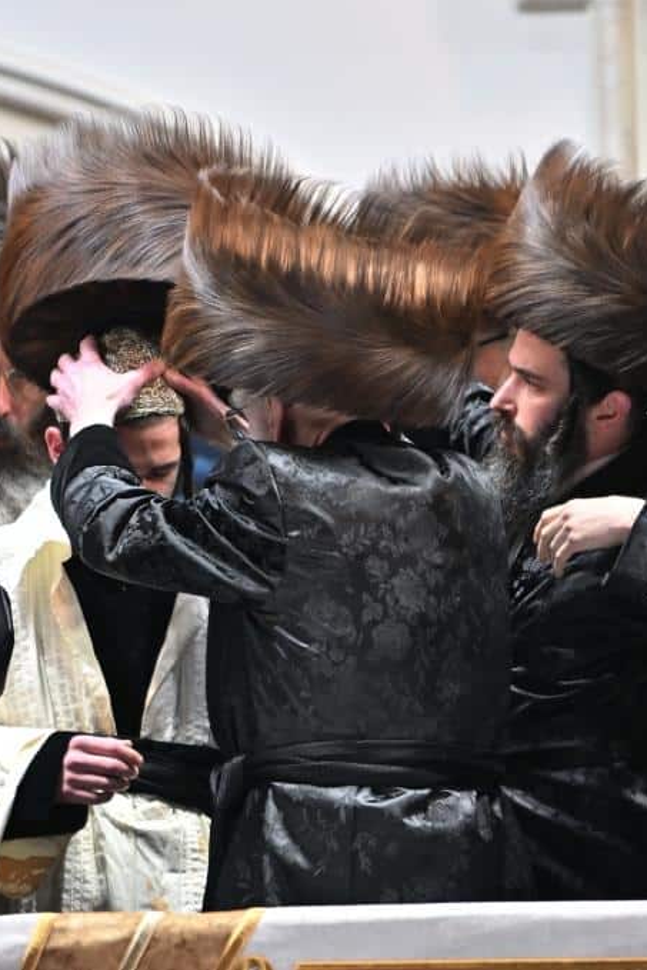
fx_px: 12178
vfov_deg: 4.6
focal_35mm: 452
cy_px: 484
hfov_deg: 3.0
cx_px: 37
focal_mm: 200
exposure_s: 1/320
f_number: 2.8
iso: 500
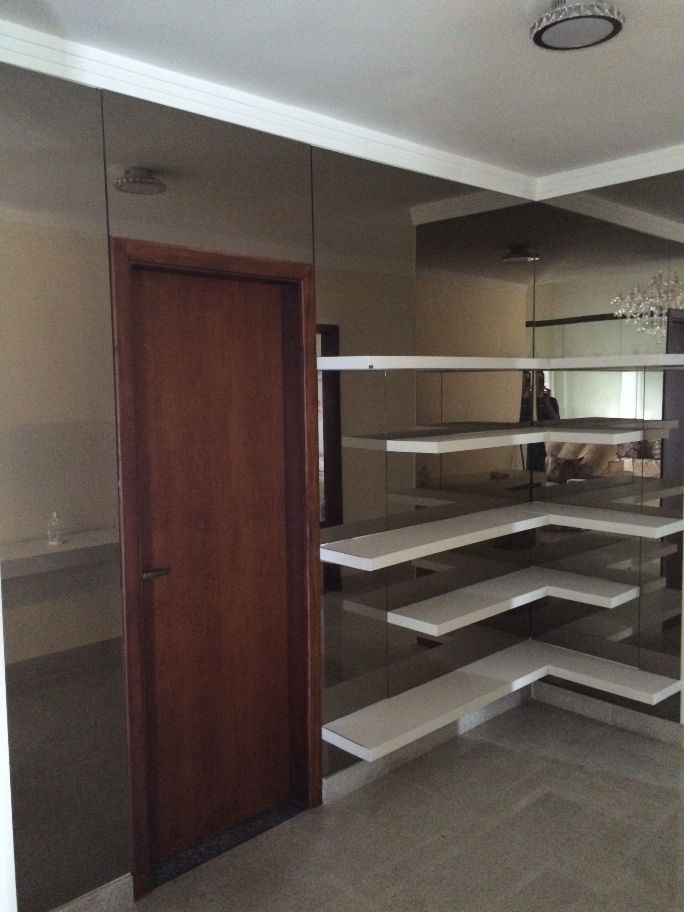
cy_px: 456
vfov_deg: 61.7
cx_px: 342
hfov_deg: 48.2
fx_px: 764
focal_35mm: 29
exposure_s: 1/15
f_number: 2.2
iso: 500
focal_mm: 4.15
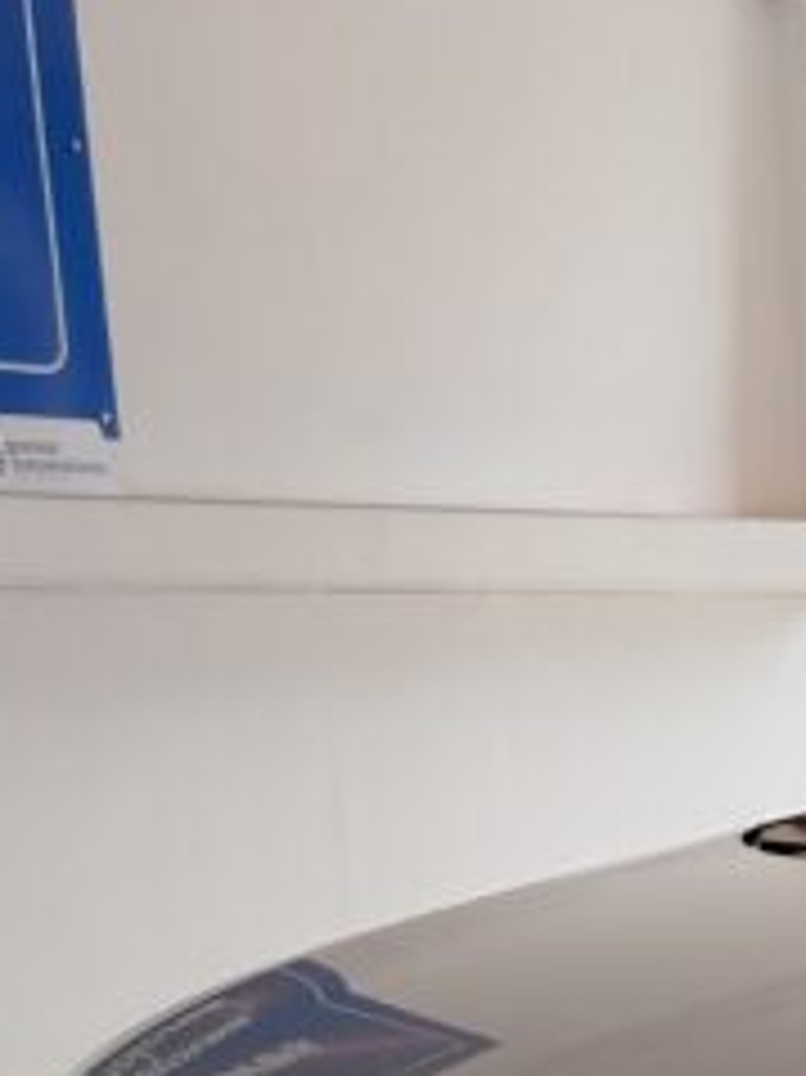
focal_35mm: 103
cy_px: 1238
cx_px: 1558
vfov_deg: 18.3
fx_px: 3201
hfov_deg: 12.7
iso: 353
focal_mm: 5.25
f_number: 1.75
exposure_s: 1/100
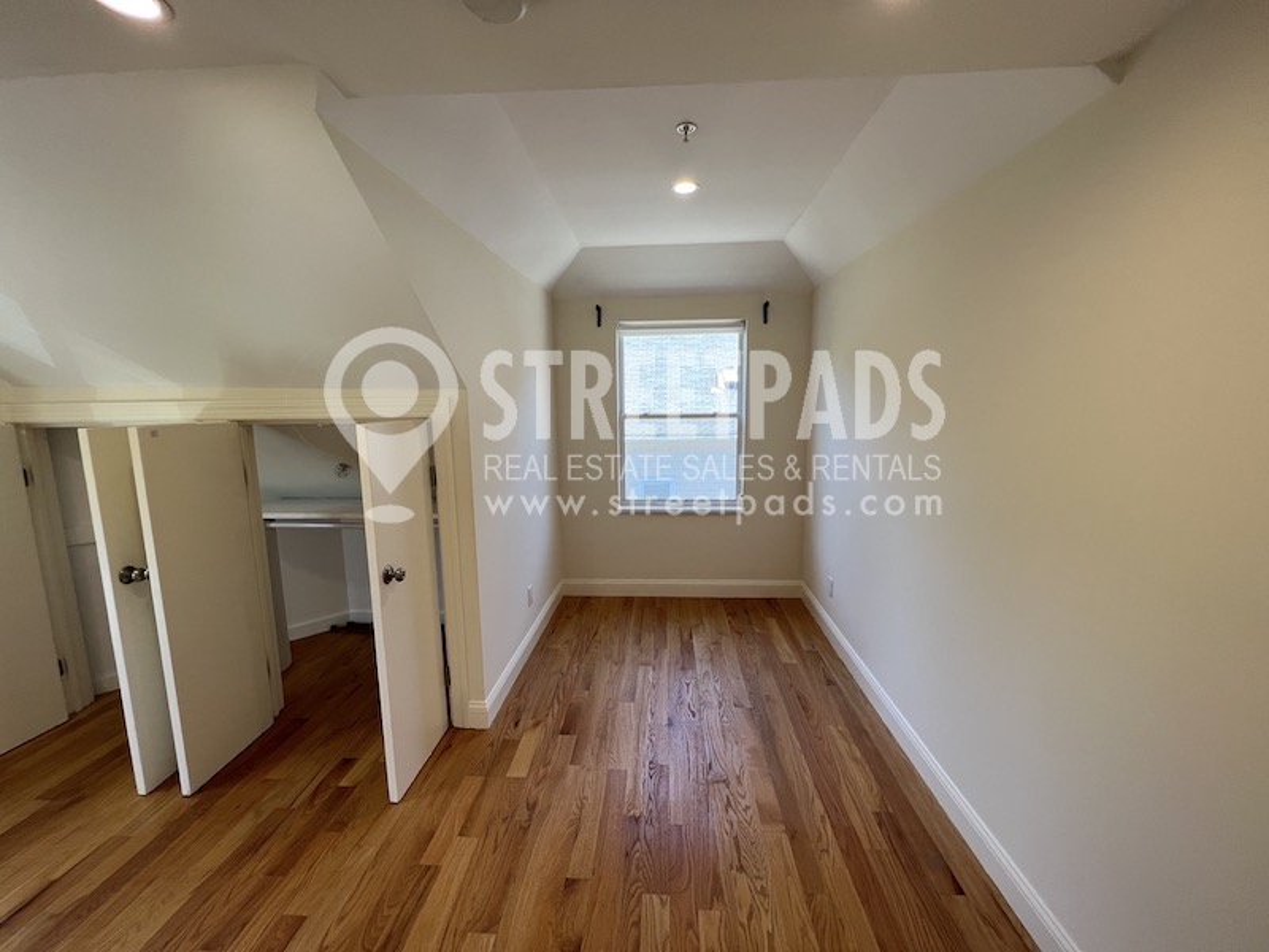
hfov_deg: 106.2
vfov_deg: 89.9
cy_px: 476
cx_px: 634
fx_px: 477
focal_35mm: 13
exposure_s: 1/120
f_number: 1.8
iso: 50
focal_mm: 1.57
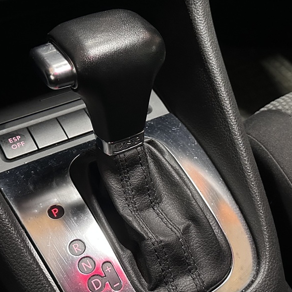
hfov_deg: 32.7
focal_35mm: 52
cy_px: 143
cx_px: 124
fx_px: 496
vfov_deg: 32.8
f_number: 1.78
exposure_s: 1/53
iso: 640
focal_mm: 6.86
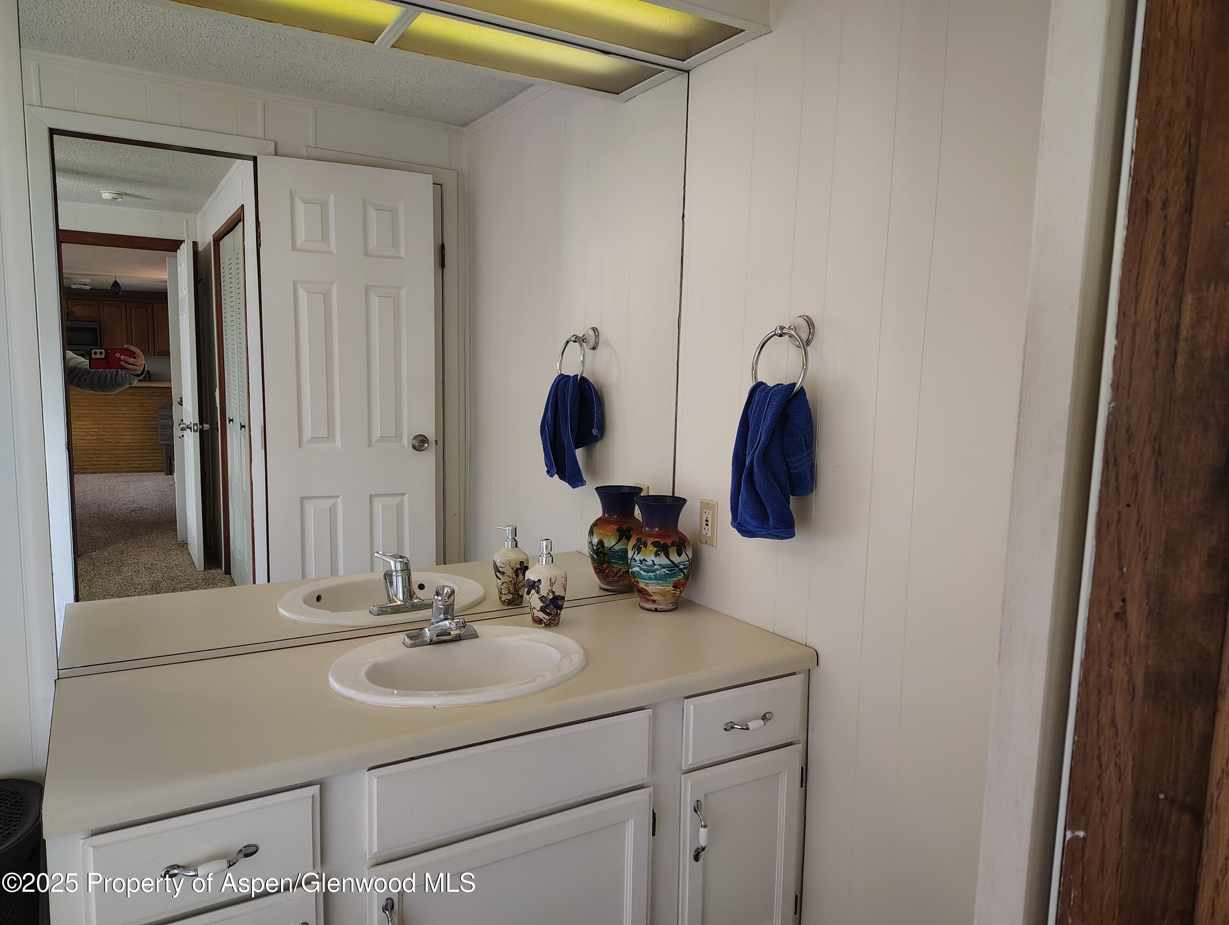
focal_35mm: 24
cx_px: 614
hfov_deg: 71.5
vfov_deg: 56.9
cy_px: 462
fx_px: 853
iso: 1066
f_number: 1.8
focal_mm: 5.56
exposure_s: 1/120
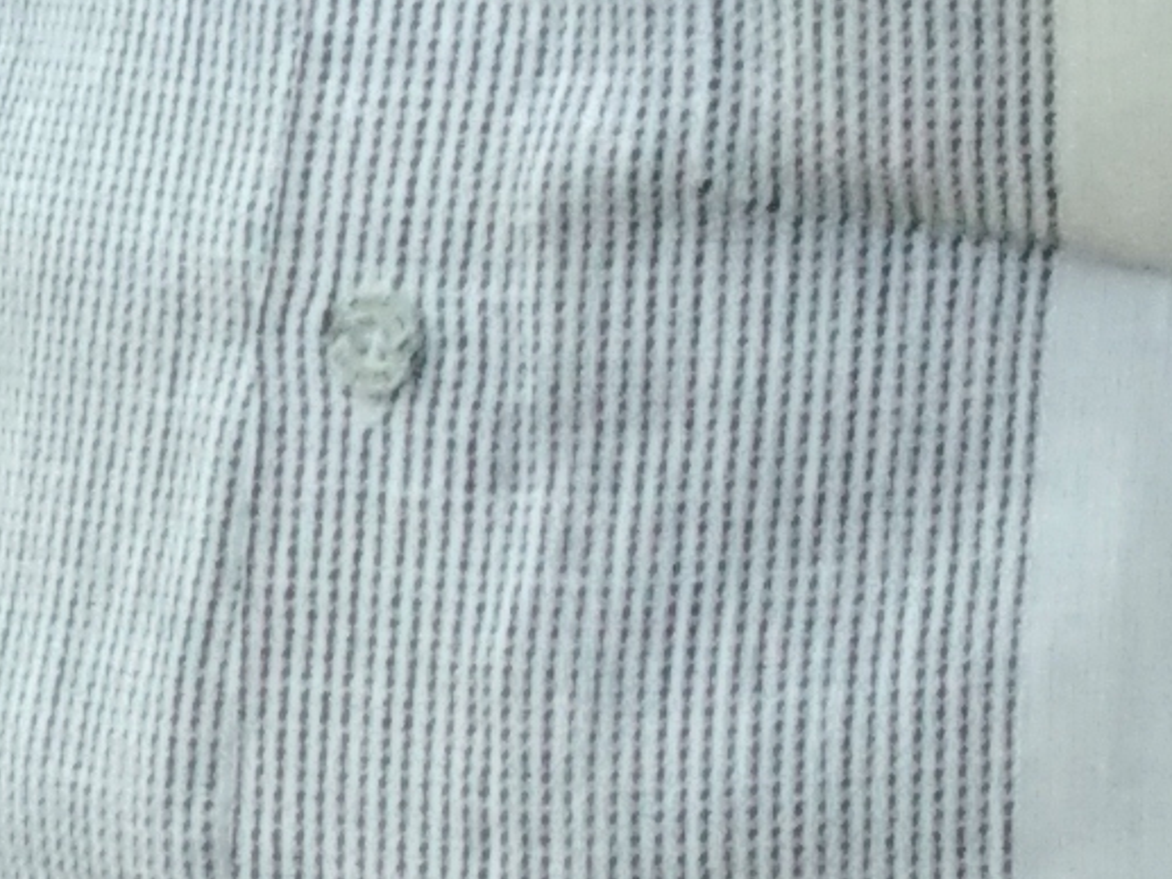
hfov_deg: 4.9
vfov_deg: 3.6
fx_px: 13614
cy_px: -1744
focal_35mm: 402
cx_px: -247
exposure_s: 1/50
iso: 160
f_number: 2.6
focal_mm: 5.99
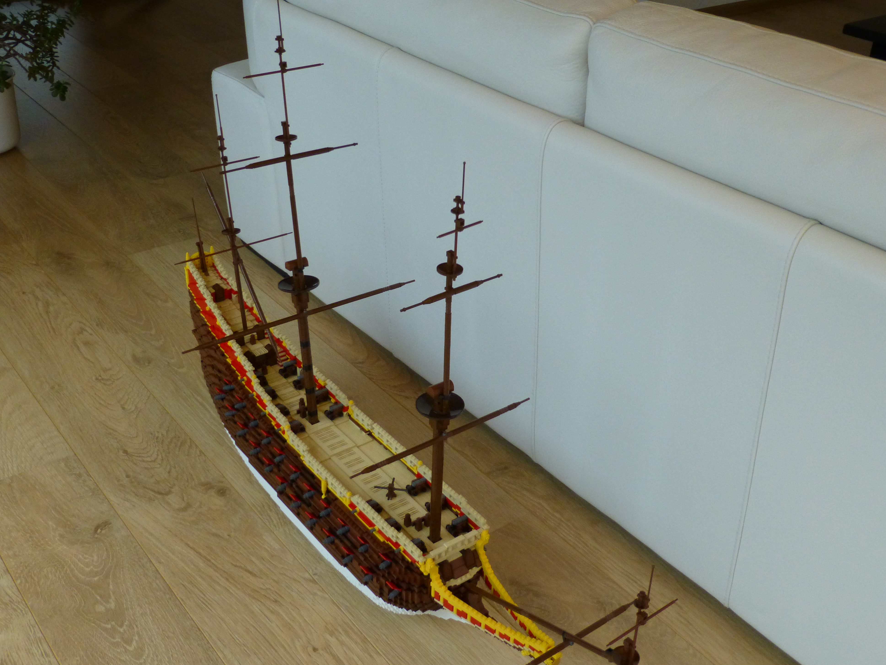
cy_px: 345
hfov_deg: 49.0
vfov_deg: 37.7
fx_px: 973
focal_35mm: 38
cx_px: 429
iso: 320
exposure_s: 1/60
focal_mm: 6.1
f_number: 3.7
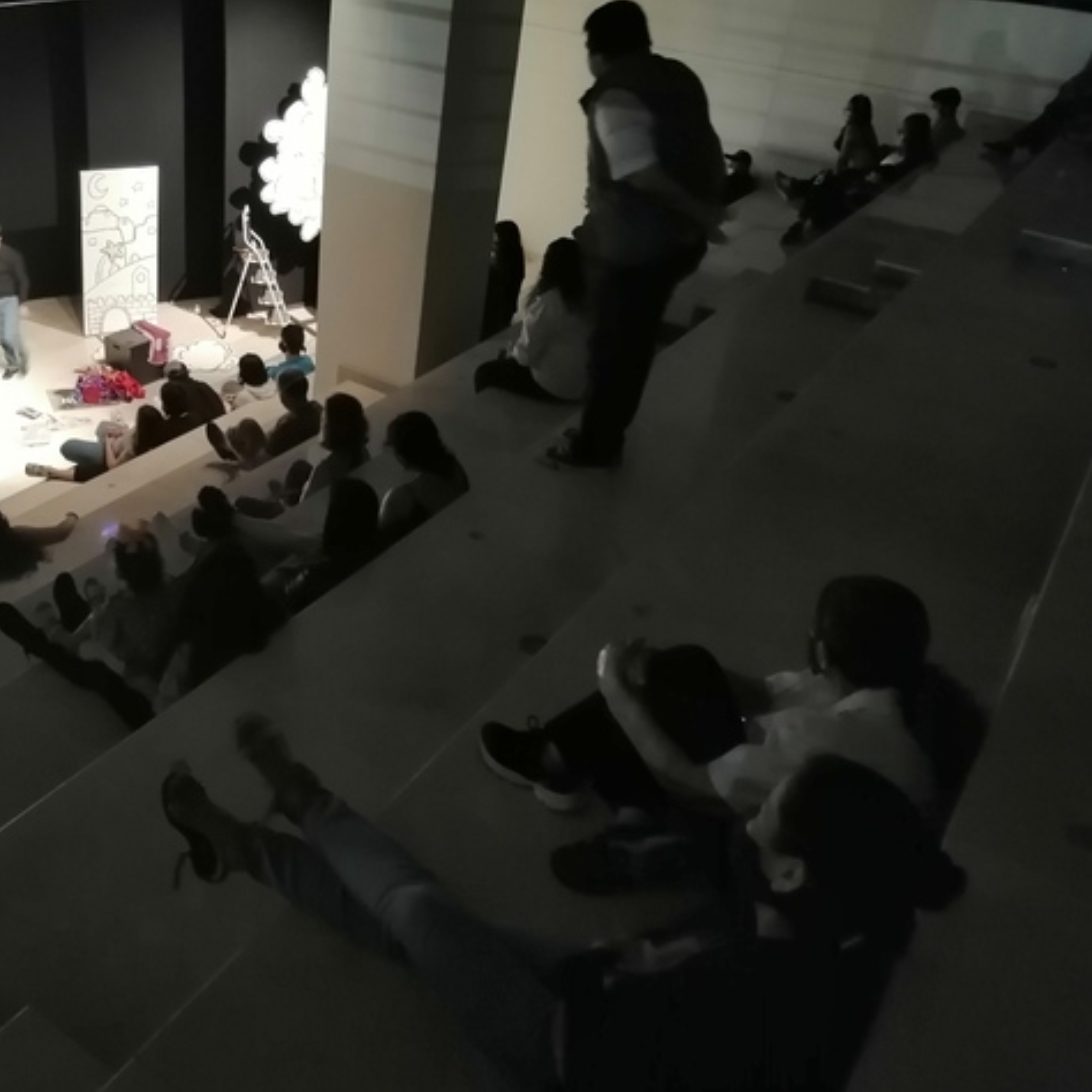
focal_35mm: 31
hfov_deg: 51.5
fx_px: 1106
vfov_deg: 52.5
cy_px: 546
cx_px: 357
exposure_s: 1/25
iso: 640
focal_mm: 3.95
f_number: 1.8
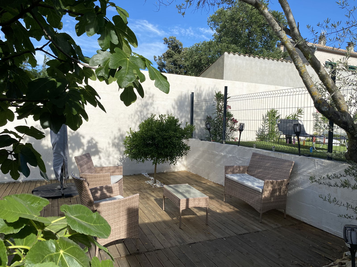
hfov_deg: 67.3
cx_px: 178
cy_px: 134
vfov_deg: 53.1
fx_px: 268
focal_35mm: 26
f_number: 1.8
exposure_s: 1/2410
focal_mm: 4.25
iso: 32
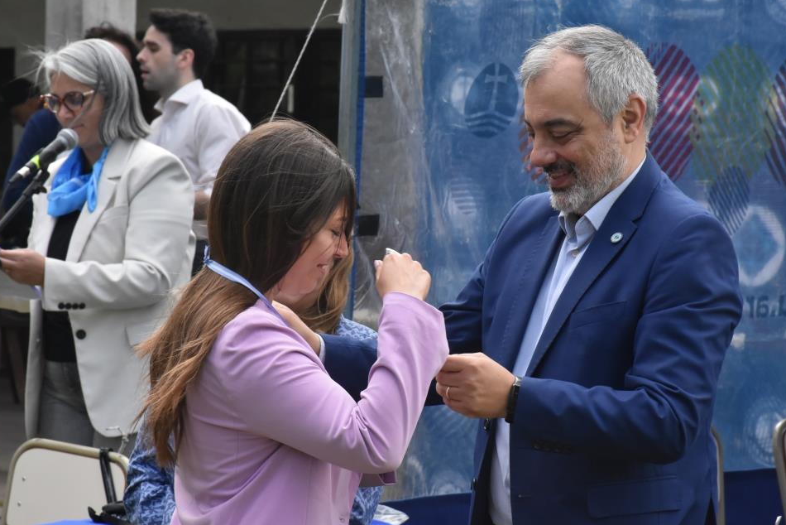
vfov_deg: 7.6
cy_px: 279
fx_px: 3953
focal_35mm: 181
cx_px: 412
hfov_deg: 11.4
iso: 1600
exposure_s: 1/640
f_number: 13
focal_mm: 112
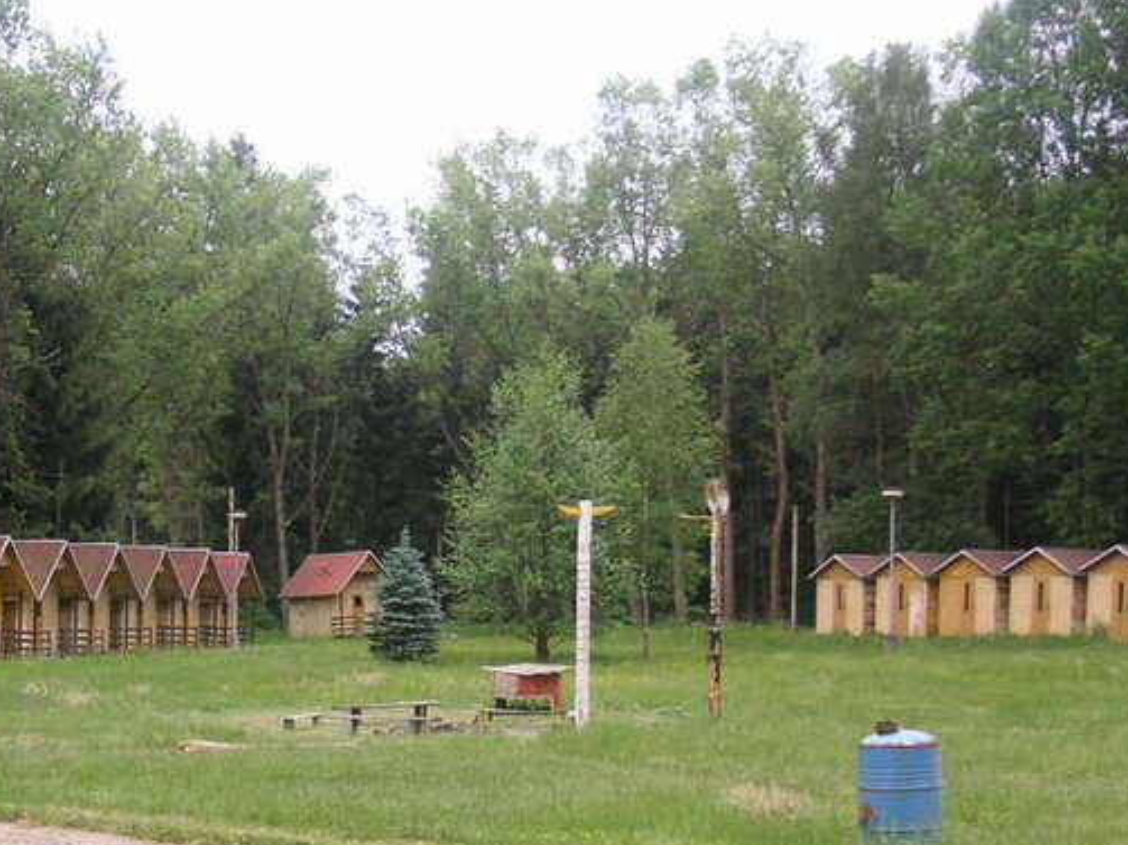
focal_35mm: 62
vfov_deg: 23.5
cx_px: 404
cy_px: 601
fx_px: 2020
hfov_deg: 31.0
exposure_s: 1/180
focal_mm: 6.5
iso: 50
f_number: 2.9
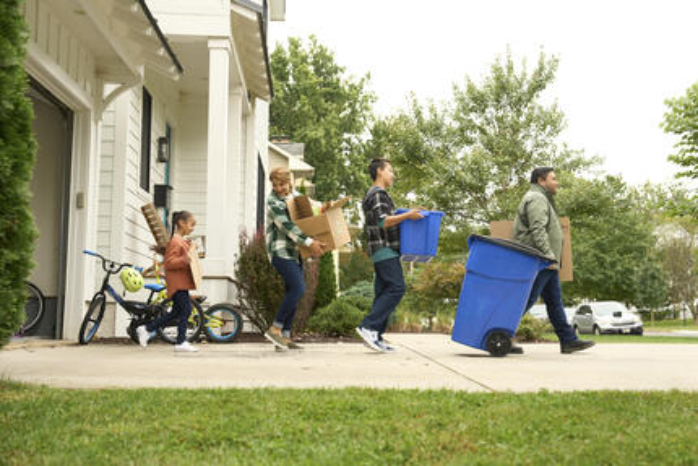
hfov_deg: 43.6
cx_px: 349
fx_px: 873
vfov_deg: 29.9
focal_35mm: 45
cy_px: 233
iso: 500
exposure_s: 1/320
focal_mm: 45
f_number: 4
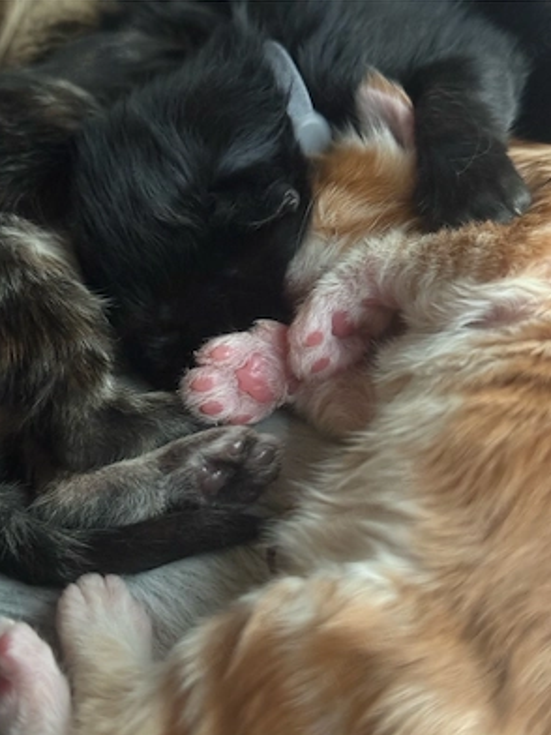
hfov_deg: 29.7
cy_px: 373
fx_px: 1040
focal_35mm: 49
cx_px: 272
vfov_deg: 38.9
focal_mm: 6.76
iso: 640
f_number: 1.78
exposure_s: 1/30
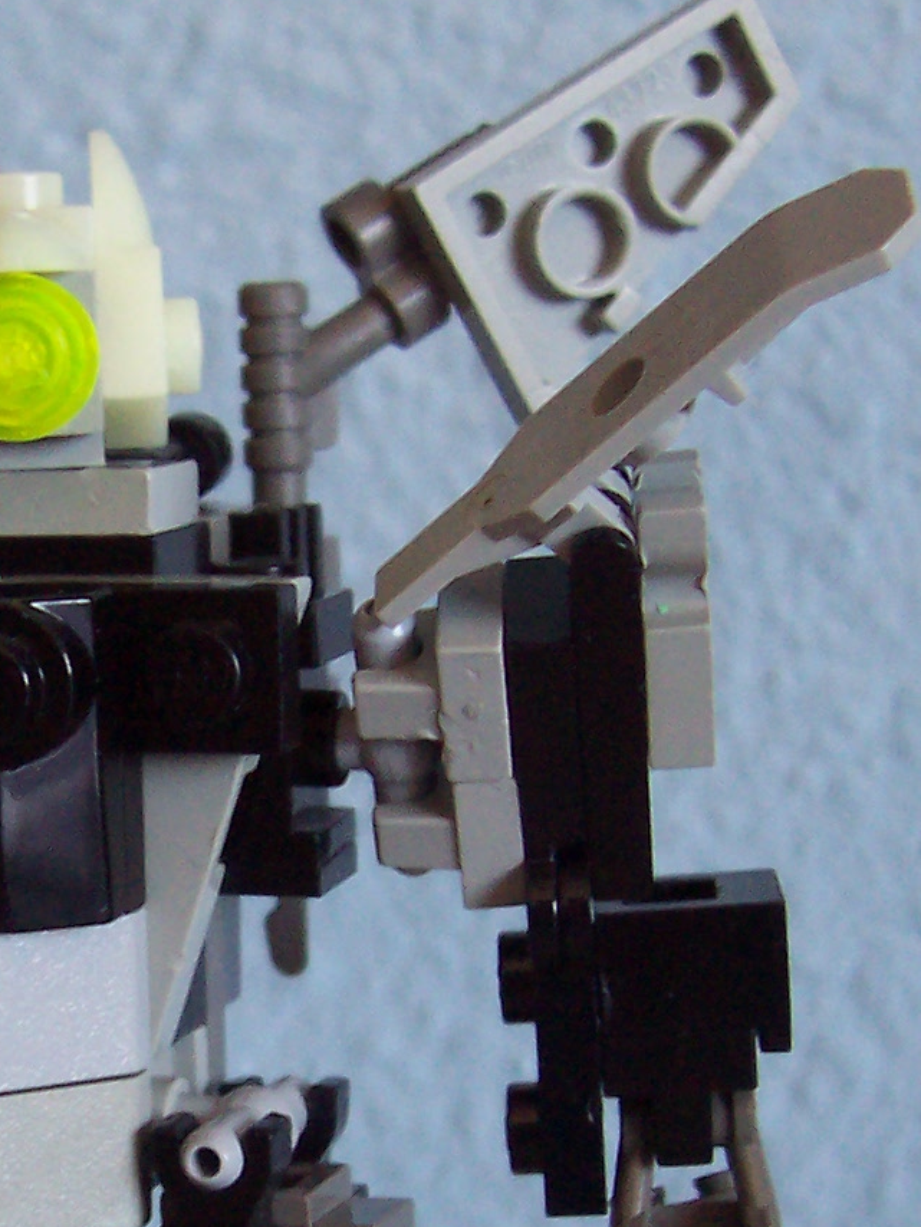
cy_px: 1004
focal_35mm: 88
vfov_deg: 21.9
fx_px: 3120
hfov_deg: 16.5
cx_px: 73
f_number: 2.8
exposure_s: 1/20
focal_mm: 5.6
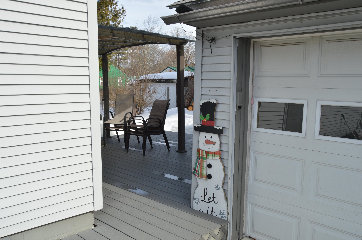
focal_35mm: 30
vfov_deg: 43.5
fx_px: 301
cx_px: 181
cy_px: 120
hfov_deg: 62.0
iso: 200
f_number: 9
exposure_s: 1/320
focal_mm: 20
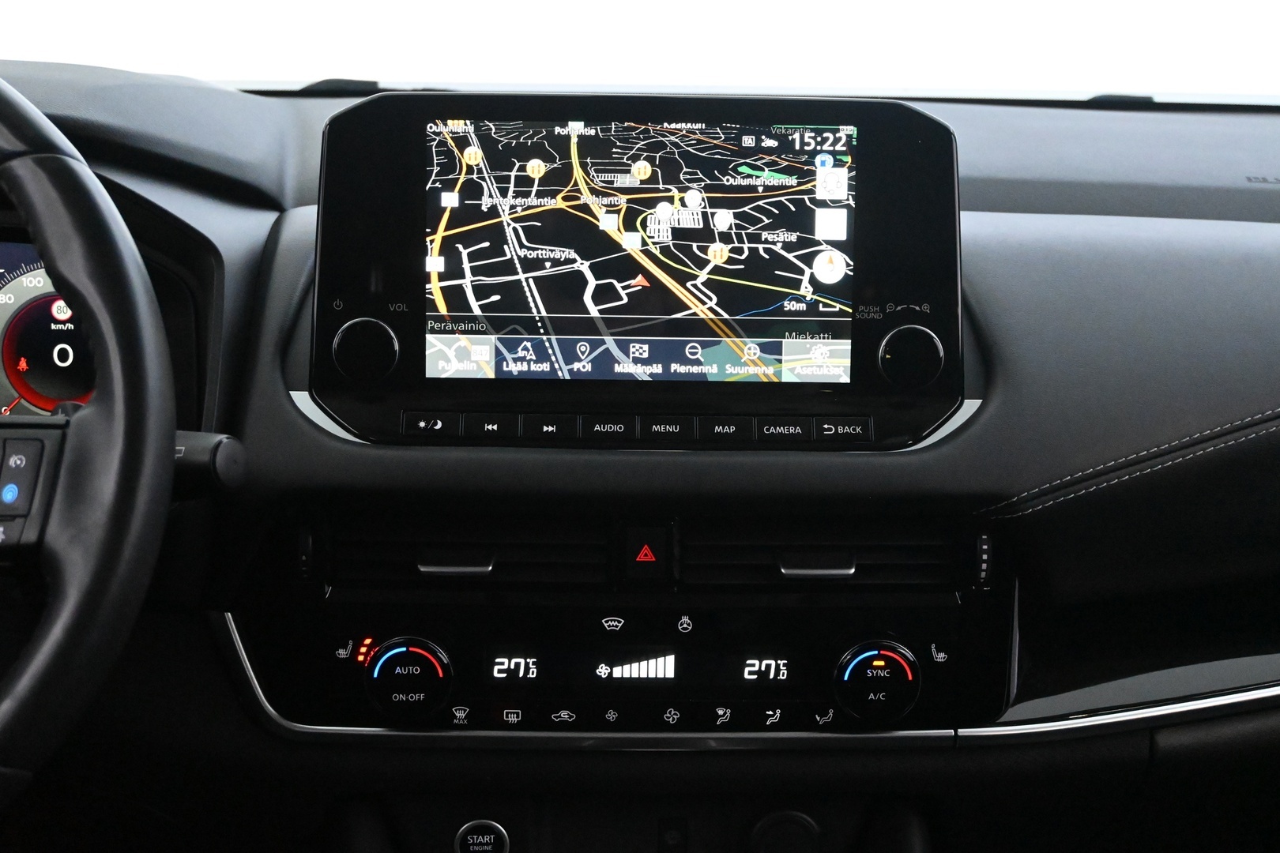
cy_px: 426
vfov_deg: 27.3
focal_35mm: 50
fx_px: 1760
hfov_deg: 40.0
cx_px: 640
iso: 10000
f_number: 5
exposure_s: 1/50
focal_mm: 33
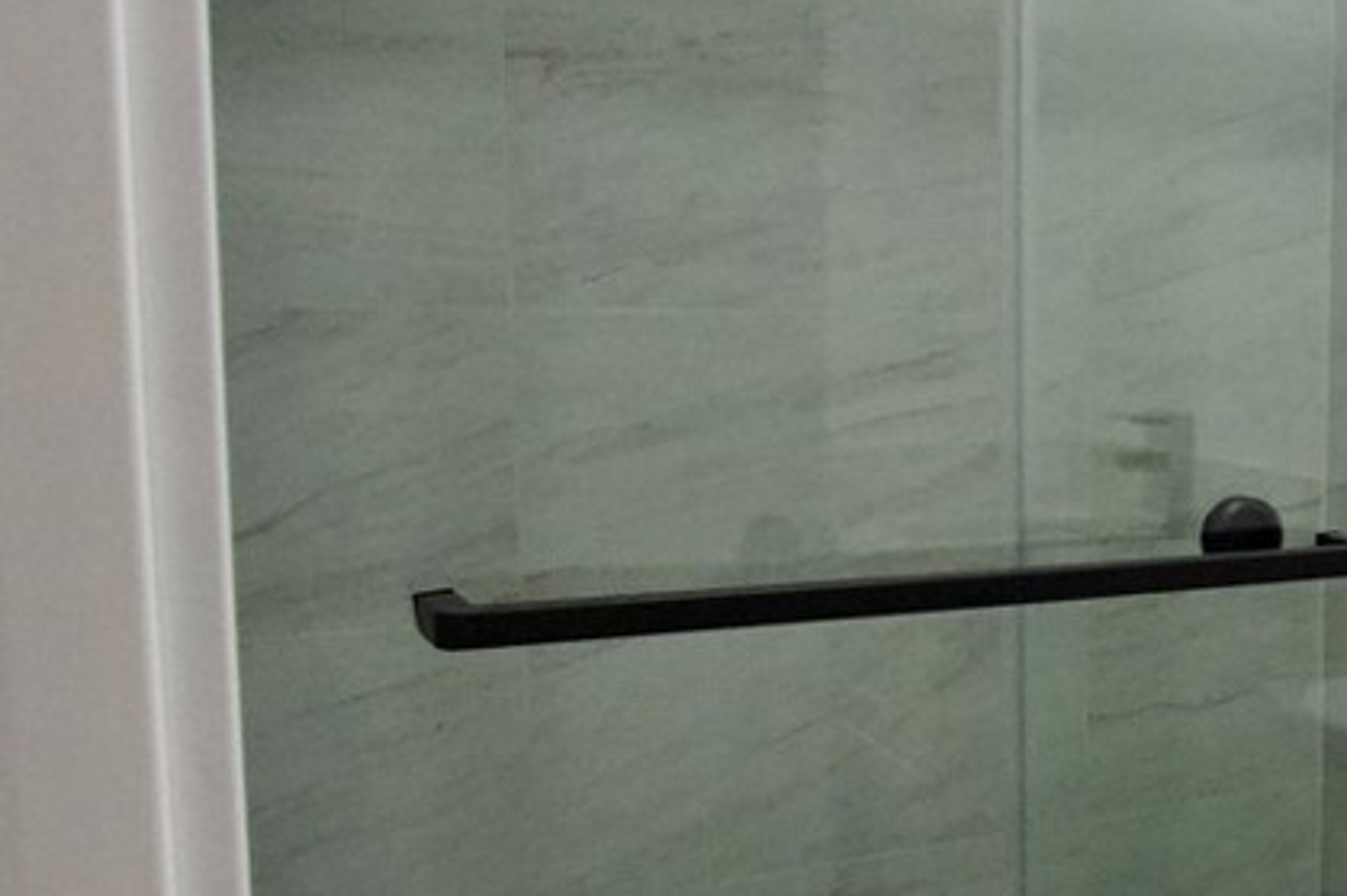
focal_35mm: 44
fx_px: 1646
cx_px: 1466
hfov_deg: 37.6
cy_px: 515
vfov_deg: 30.4
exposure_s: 1/80
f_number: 10
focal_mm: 12
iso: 4000
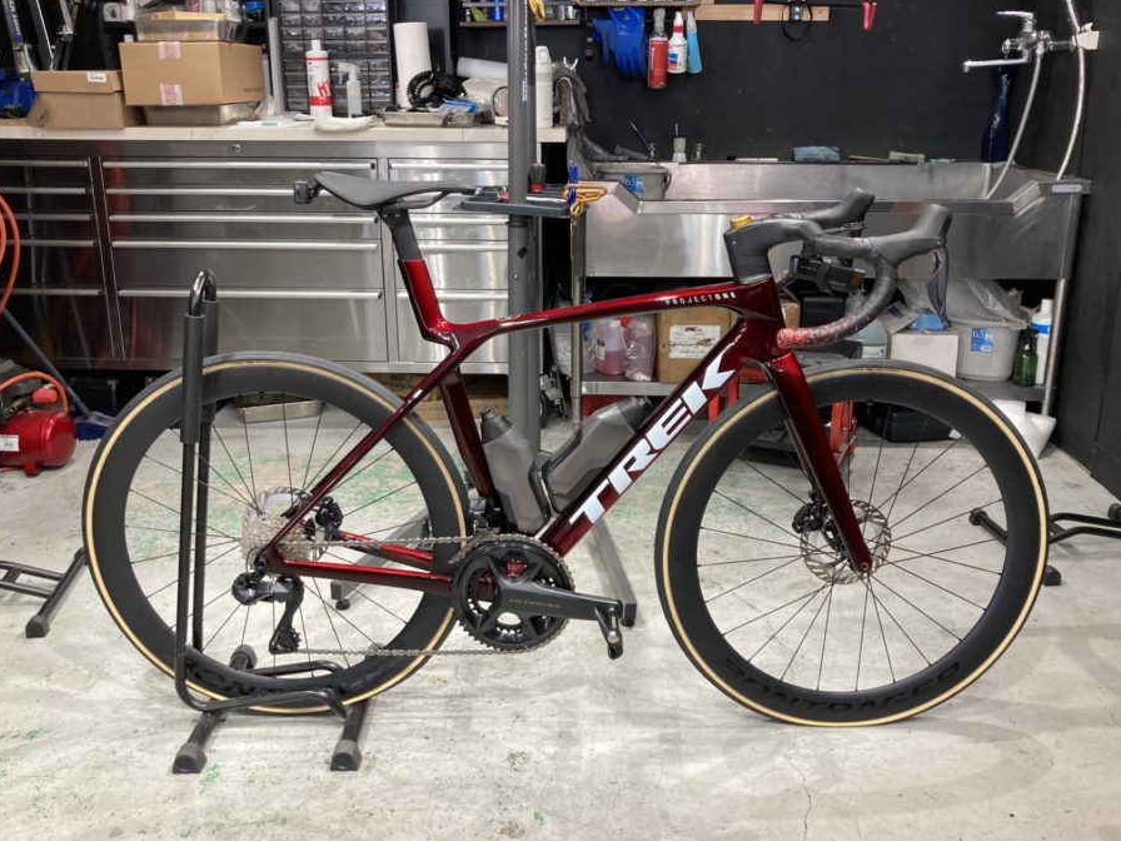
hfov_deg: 56.8
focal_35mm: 32
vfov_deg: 44.1
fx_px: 1036
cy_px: 387
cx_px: 567
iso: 100
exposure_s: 1/50
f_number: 1.8
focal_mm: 3.99
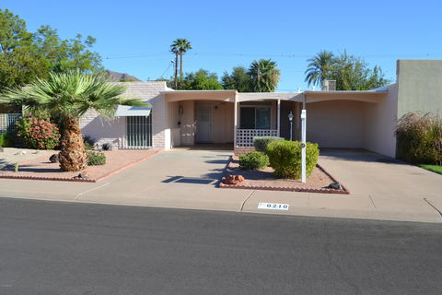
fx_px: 405
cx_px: 221
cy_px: 148
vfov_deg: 40.0
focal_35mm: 33
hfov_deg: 57.2
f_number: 8
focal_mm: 22
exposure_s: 1/250
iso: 100
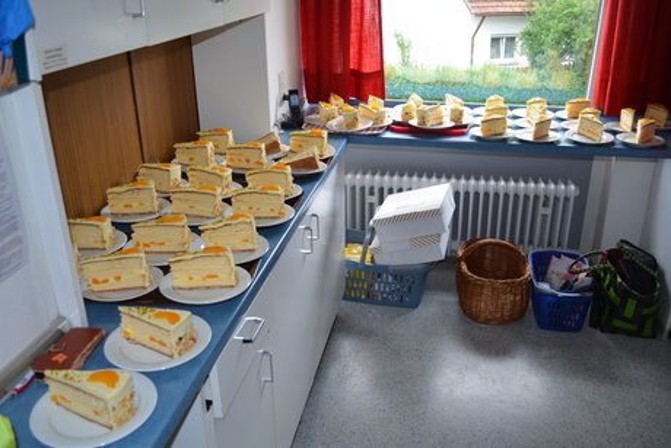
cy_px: 224
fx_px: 615
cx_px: 336
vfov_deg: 40.0
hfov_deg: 57.2
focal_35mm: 33
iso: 320
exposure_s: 1/125
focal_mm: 22
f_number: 3.8
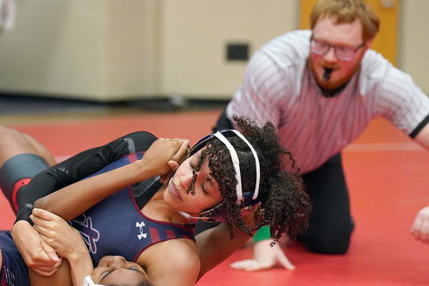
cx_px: 131
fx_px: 1668
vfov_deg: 9.8
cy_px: 169
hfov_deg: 14.6
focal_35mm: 140
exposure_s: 1/1965
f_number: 2.8
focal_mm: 87
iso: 6400
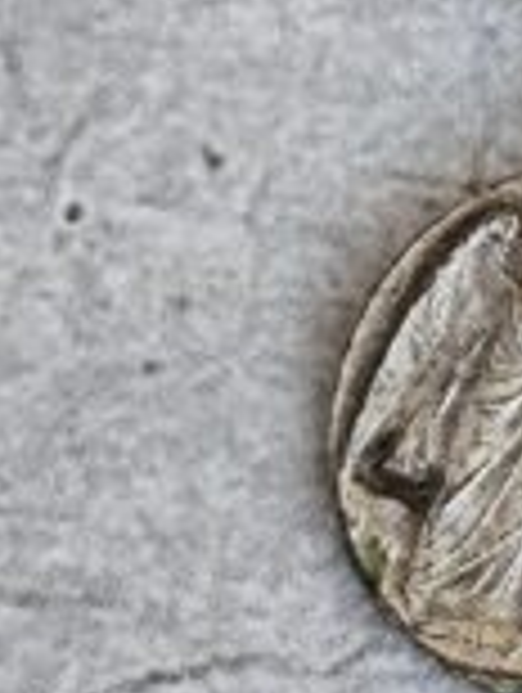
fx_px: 4832
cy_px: 248
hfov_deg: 6.2
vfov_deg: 8.2
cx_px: 590
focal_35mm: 241
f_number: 1.65
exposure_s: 1/100
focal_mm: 6.19
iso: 125
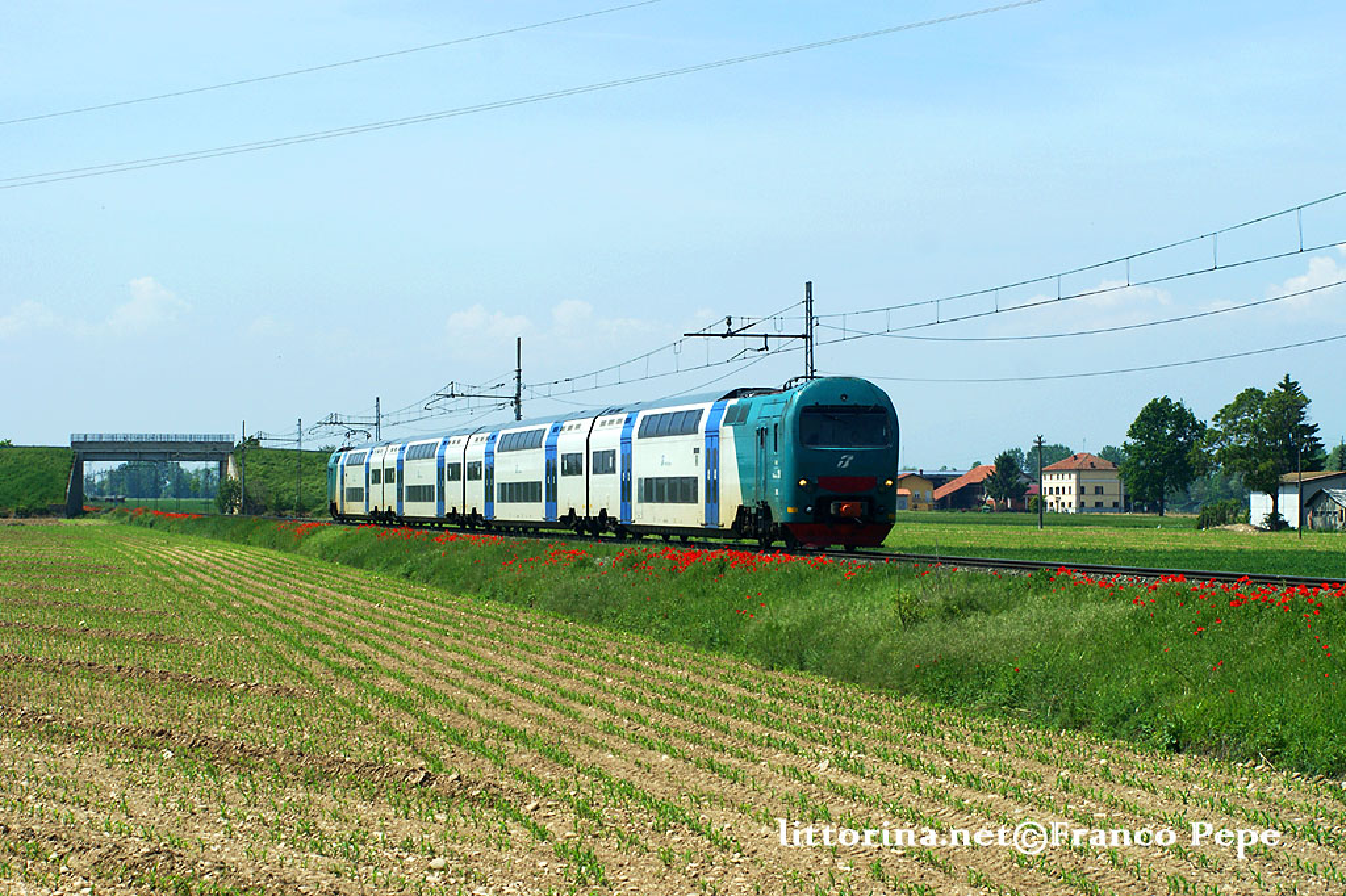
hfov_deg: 24.6
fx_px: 3083
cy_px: 448
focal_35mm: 82
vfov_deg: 16.5
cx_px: 673
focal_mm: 55
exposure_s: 1/640
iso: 200
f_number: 9
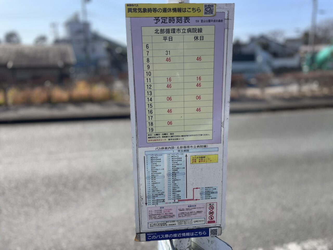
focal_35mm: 26
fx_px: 250
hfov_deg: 67.3
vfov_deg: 53.1
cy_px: 125
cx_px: 166
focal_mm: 4.2
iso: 50
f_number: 1.6
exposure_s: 1/4292
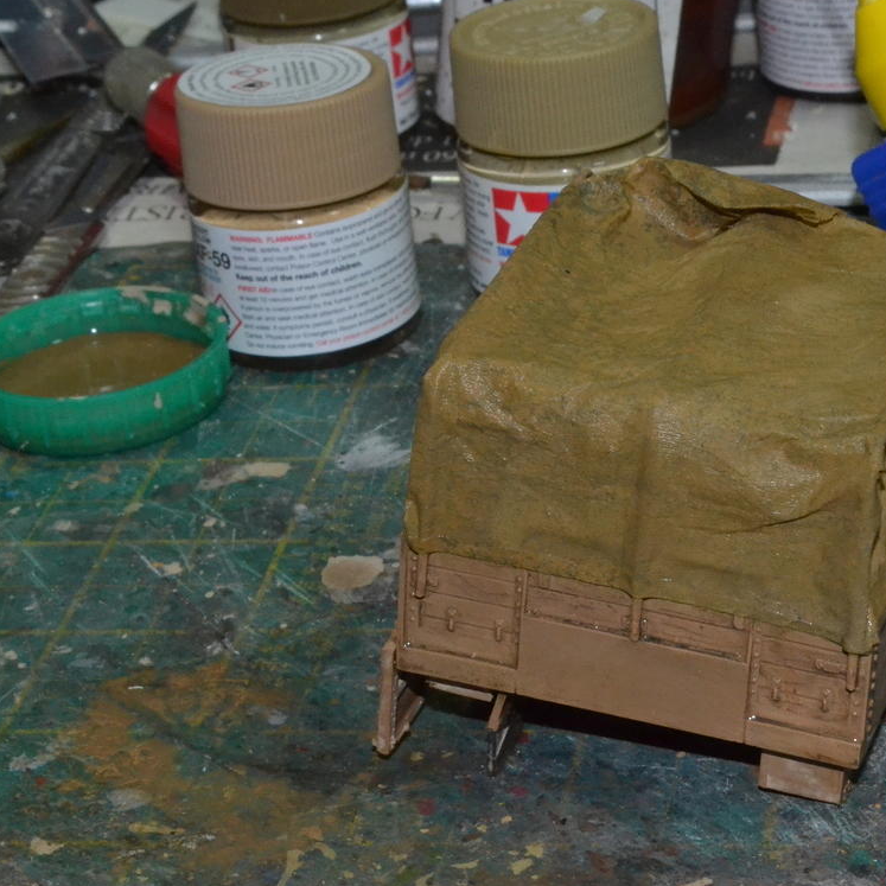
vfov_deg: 15.5
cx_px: 705
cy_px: 442
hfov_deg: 15.4
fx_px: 3263
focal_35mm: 113
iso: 3200
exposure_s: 1/60
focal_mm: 55
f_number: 22
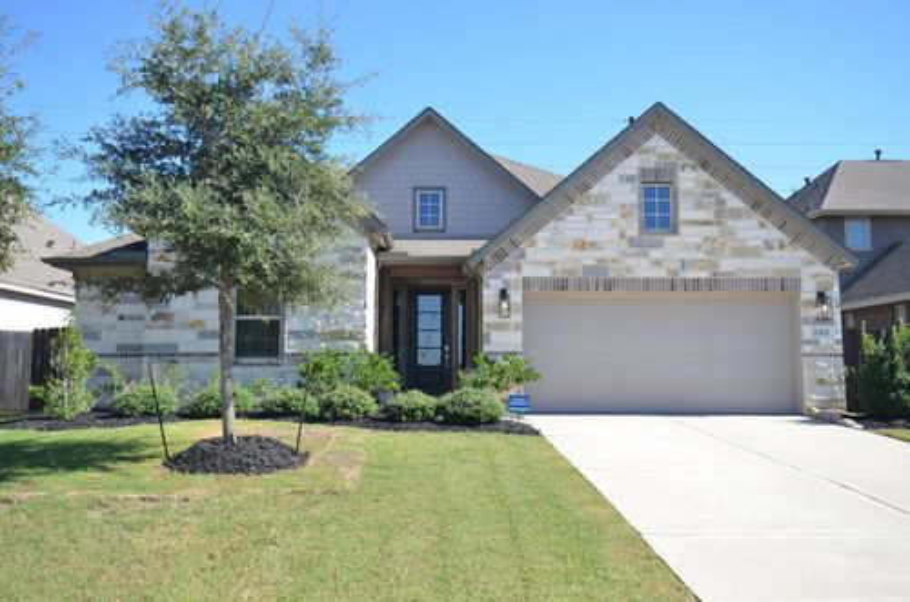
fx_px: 757
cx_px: 455
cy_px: 301
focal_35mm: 30
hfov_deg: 62.0
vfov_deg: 43.4
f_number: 8
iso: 180
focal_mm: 20
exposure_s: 1/250
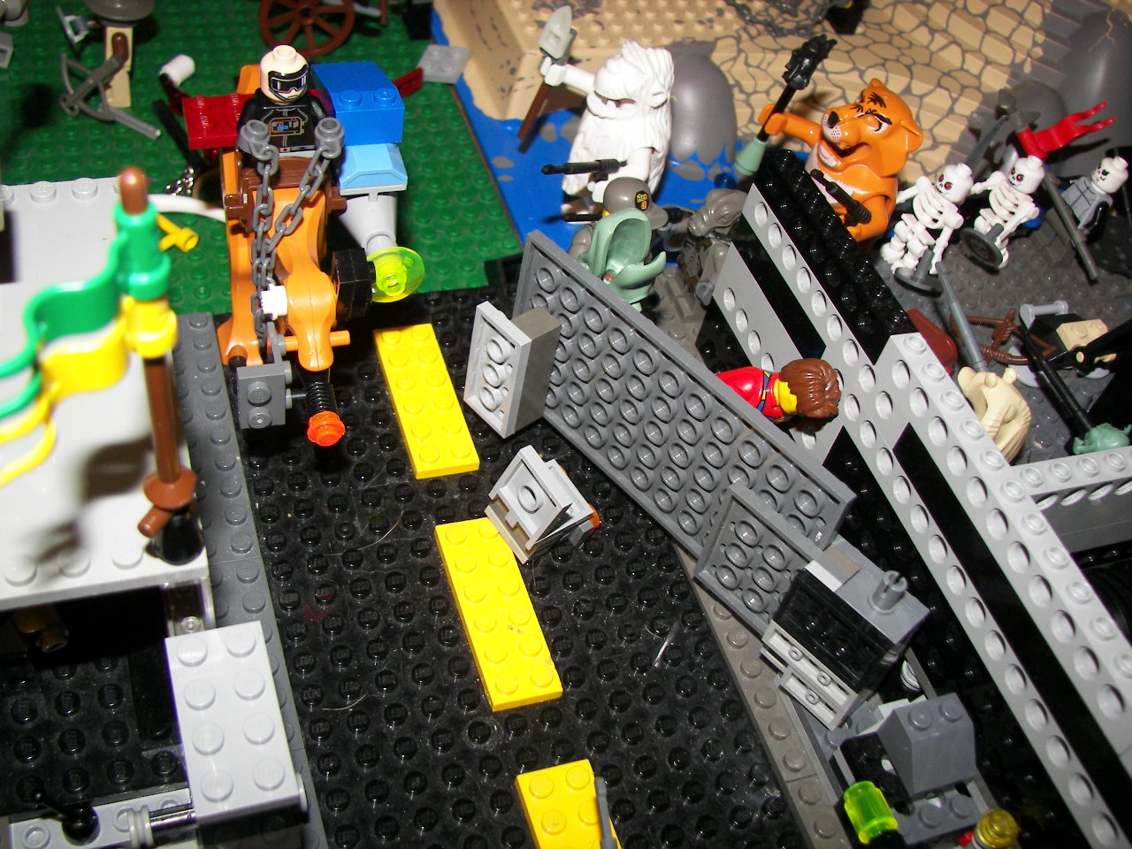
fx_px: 1177
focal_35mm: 36
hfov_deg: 51.4
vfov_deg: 39.7
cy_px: 424
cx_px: 566
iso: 100
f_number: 2.8
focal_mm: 6
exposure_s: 1/30
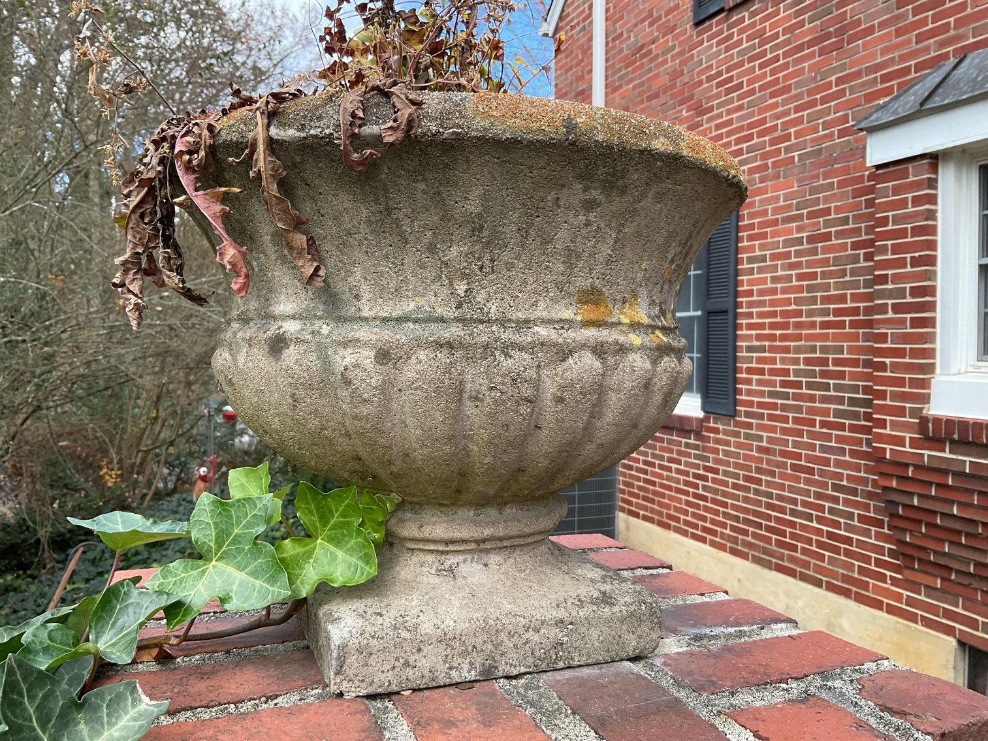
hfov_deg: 61.7
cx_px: 494
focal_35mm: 29
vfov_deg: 48.2
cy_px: 370
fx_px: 828
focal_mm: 3
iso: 16
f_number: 1.8
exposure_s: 1/234
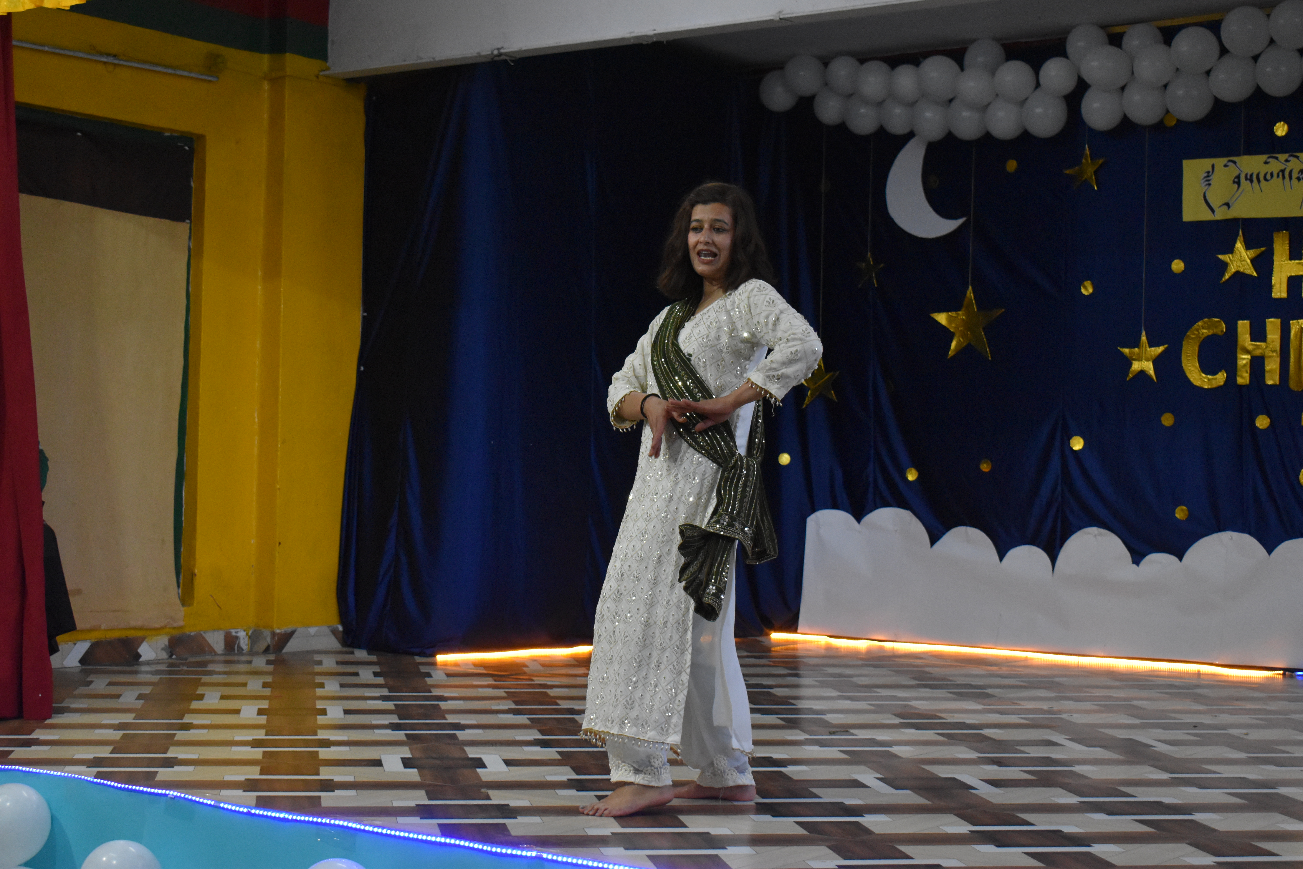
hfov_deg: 35.1
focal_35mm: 57
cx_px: 652
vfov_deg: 23.8
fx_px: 2063
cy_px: 434
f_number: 4.8
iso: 2800
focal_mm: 38
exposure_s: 1/500
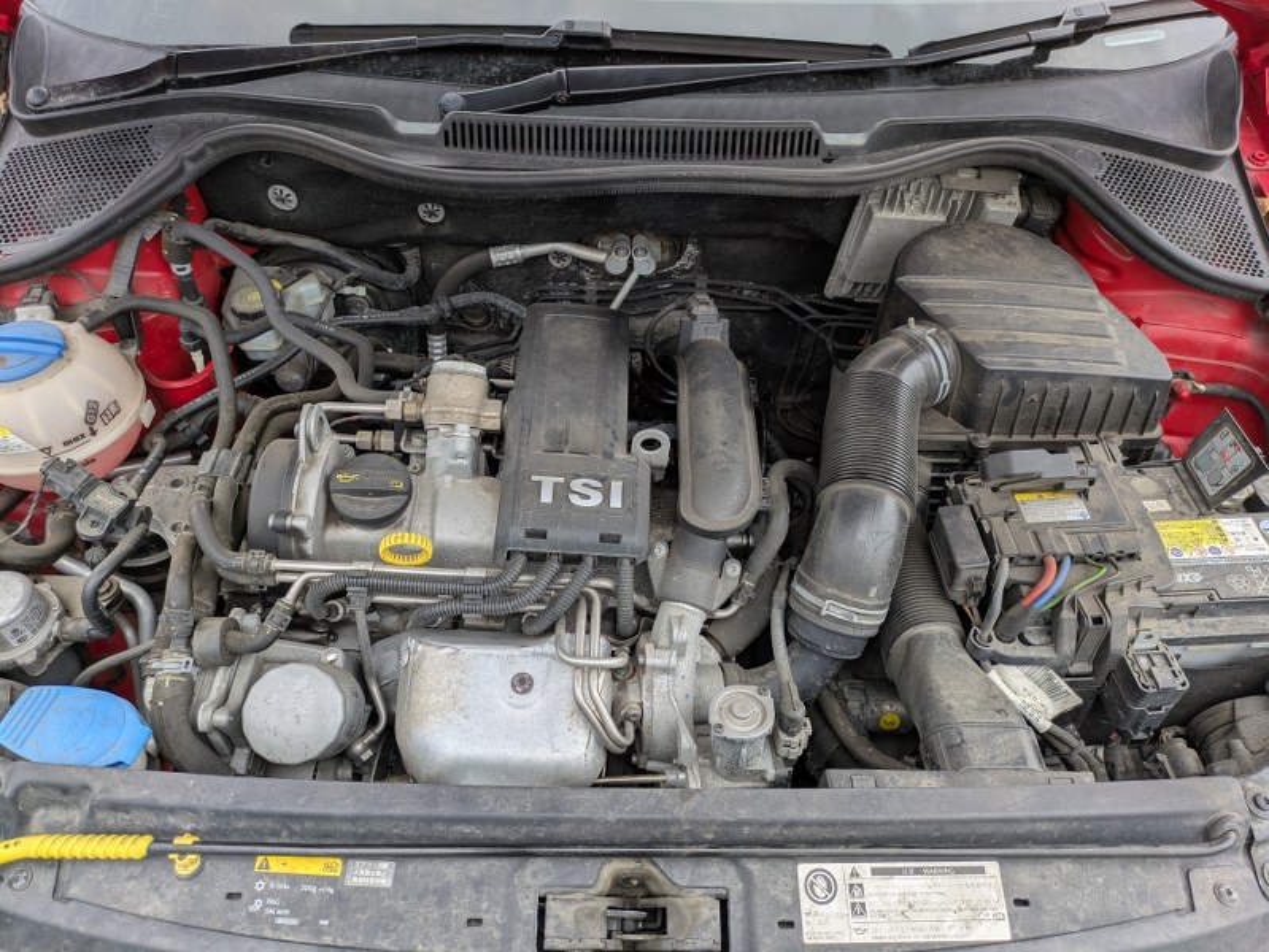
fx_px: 917
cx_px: 634
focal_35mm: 25
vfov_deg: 54.9
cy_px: 476
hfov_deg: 69.4
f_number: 1.89
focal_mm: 5.43
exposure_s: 1/522
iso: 50
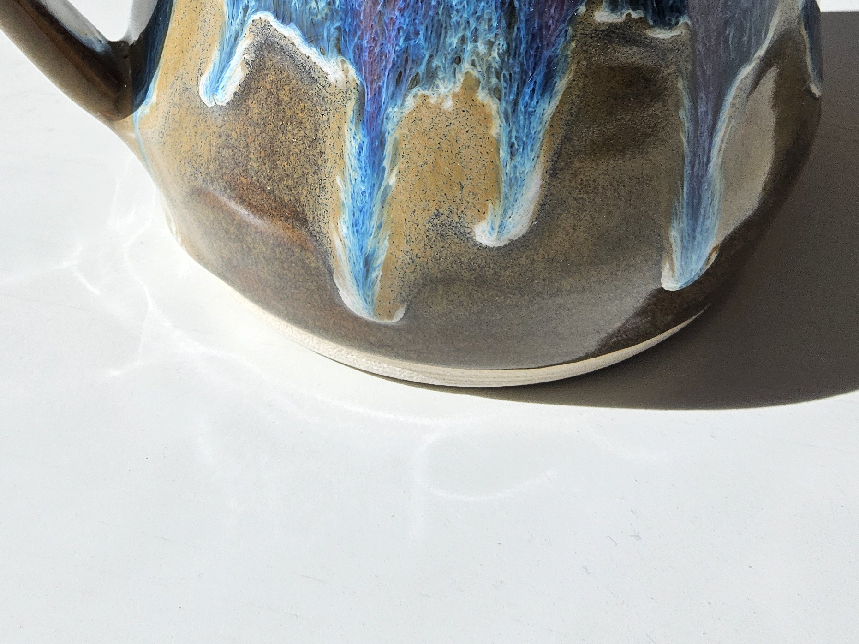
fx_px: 1265
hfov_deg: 37.2
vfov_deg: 27.2
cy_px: 26
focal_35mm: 51
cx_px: 306
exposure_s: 1/172
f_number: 2
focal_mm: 3.08
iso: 32
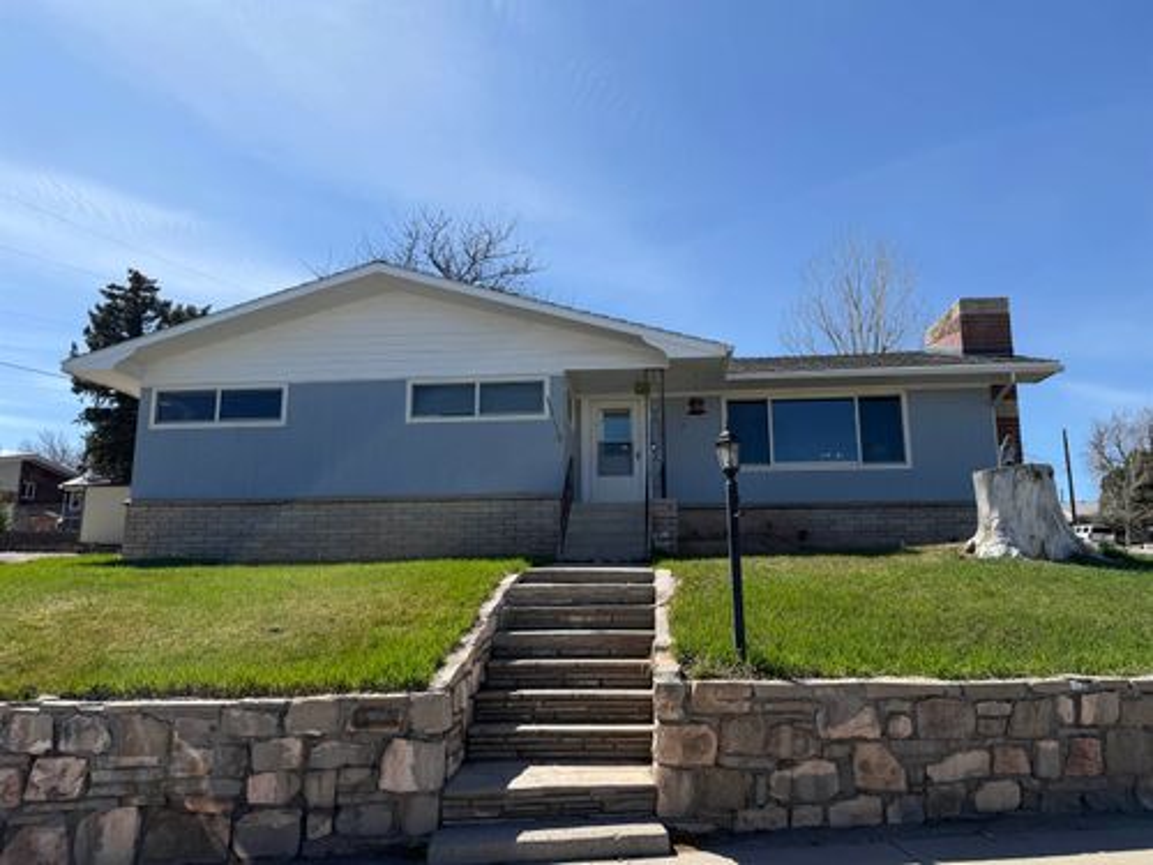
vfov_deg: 56.8
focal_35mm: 24
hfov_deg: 71.6
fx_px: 799
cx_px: 576
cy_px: 432
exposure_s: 1/4405
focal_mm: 6.76
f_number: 1.78
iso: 80
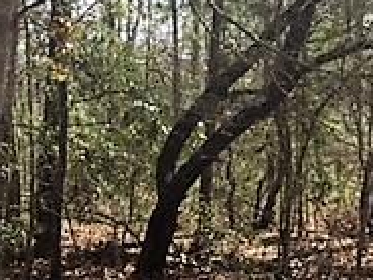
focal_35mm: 101
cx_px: -174
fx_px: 1088
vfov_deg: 14.6
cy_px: 185
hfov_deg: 17.6
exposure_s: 1/842
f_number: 2.2
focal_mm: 4.15
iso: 32
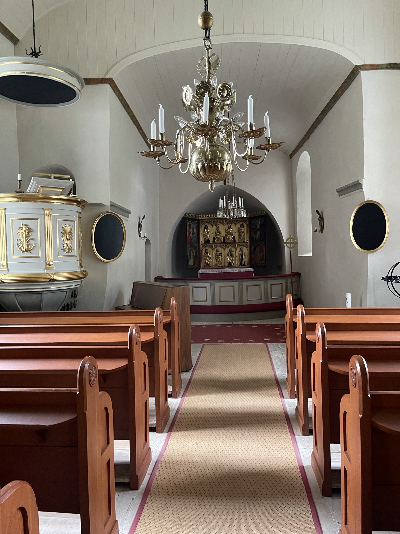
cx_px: 200
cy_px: 267
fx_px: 401
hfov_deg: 53.1
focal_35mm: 26
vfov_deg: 67.3
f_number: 1.6
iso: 500
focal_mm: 5.1
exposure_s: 1/47
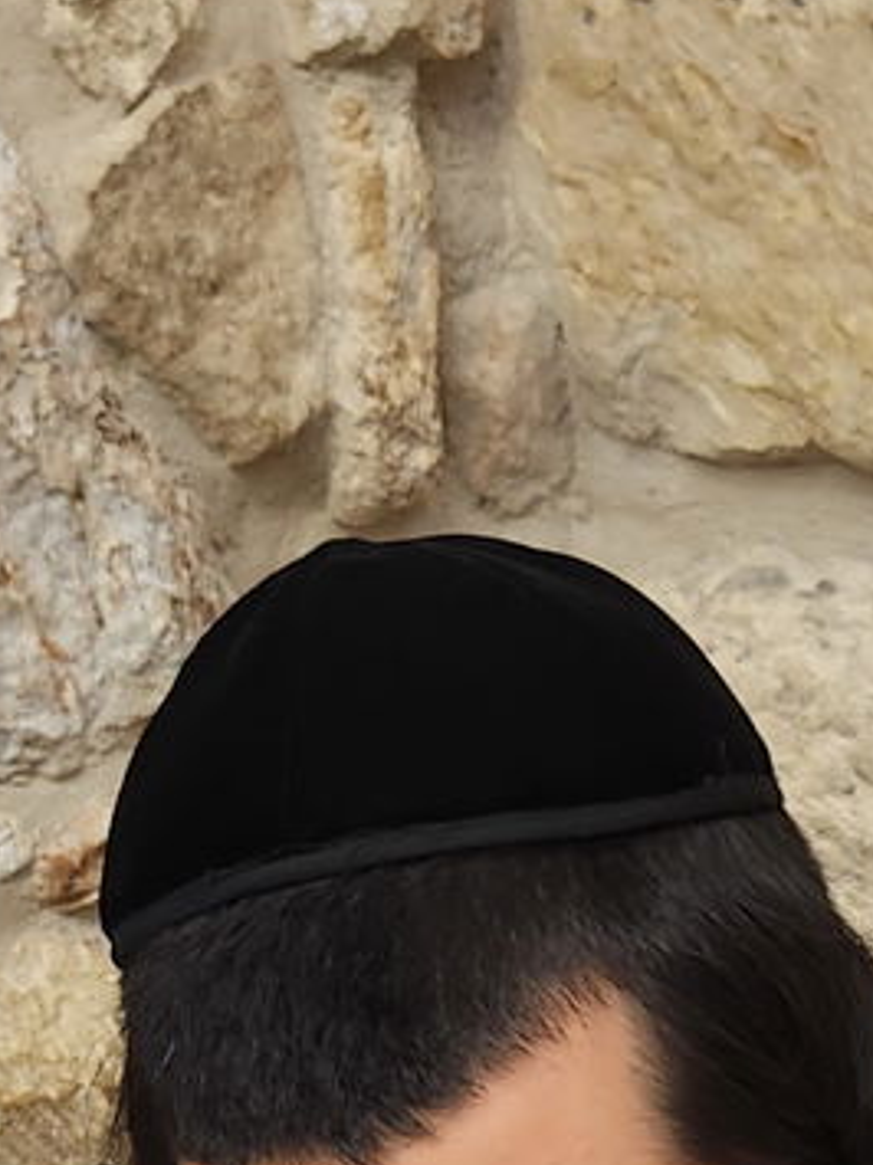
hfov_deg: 11.8
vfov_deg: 13.8
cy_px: 2333
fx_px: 4071
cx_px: 1264
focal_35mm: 121
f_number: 1.8
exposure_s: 1/100
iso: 100
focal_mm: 5.4
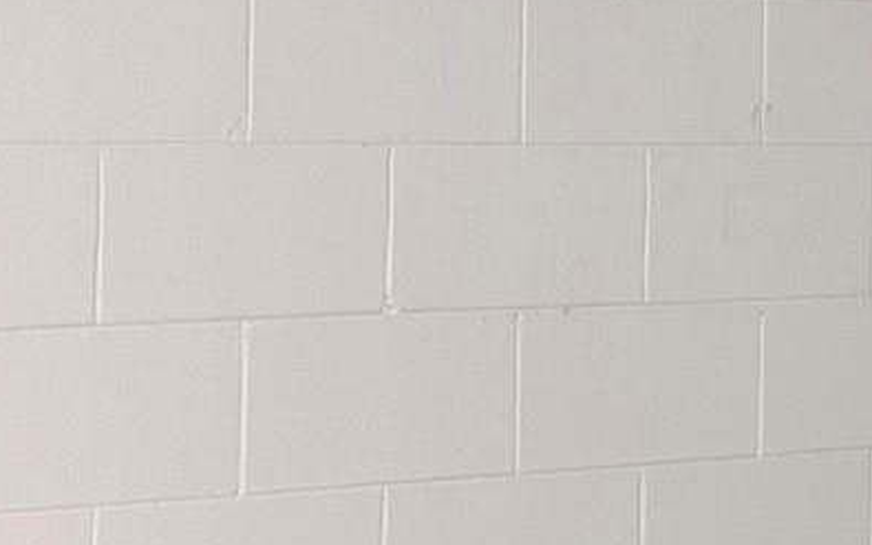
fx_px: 4896
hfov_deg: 9.6
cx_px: 1669
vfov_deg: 6.3
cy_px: -46
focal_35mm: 206
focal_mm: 6.76
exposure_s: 1/40
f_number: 1.78
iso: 200
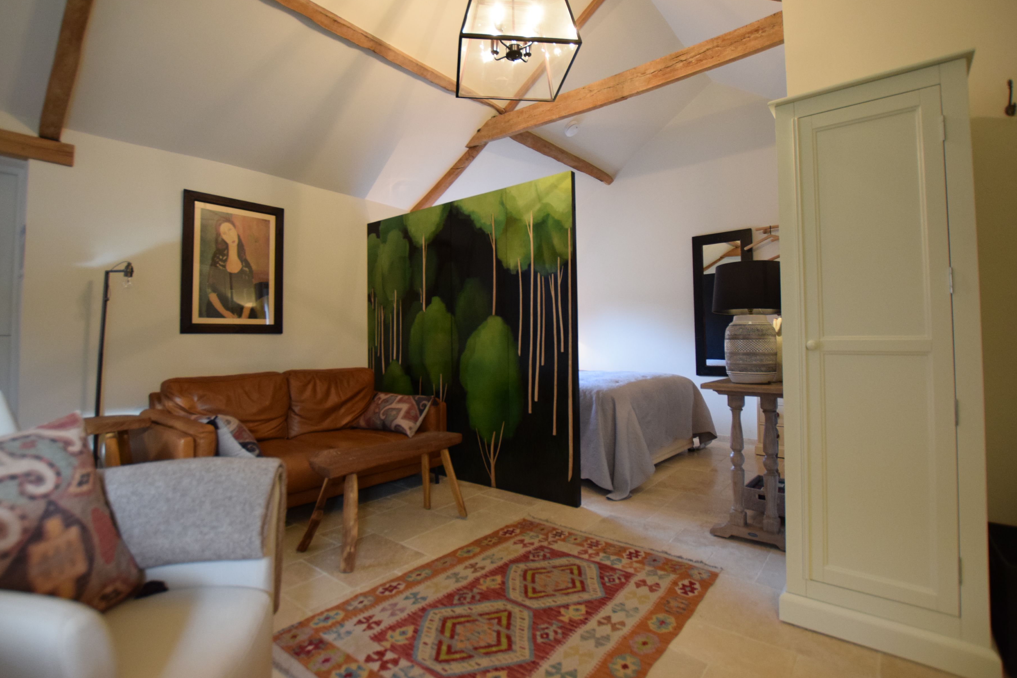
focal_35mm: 16
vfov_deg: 73.7
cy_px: 322
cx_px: 487
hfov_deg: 96.7
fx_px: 452
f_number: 3.5
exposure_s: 1/60
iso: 1400
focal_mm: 10
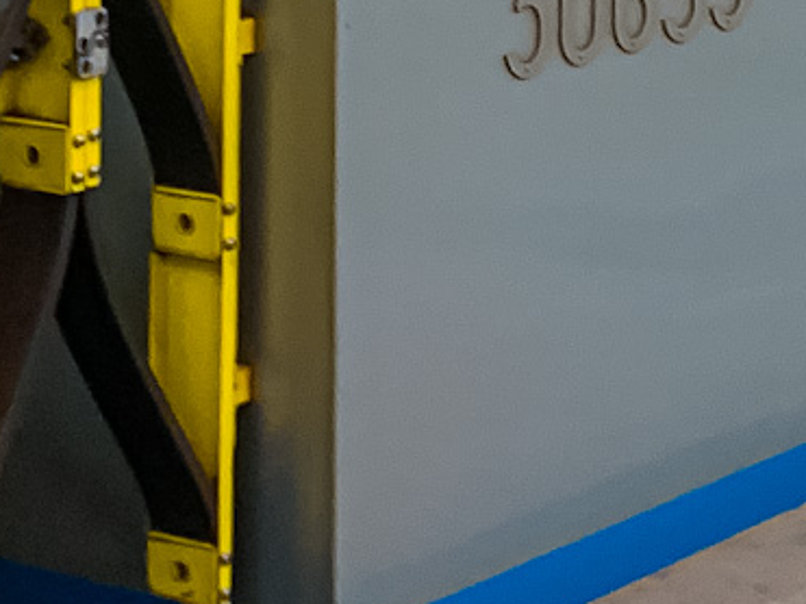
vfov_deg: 13.9
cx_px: 1232
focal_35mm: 98
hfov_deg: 17.8
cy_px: -386
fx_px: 2281
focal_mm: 4.25
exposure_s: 1/50
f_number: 1.8
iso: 100
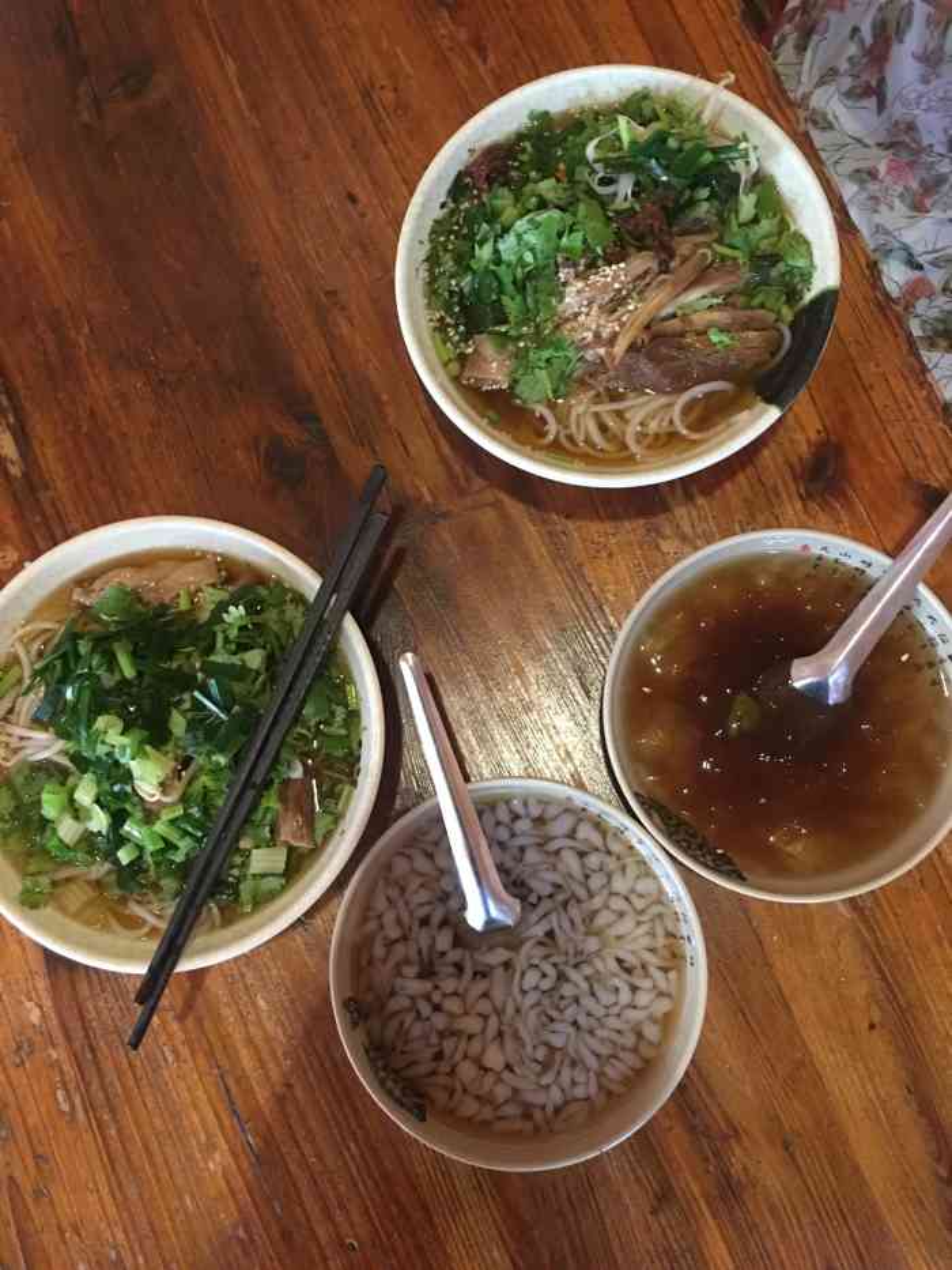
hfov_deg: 48.2
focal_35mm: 29
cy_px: 635
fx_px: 1063
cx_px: 476
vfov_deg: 61.7
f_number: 2.2
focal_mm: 4.15
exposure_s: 1/8
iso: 160
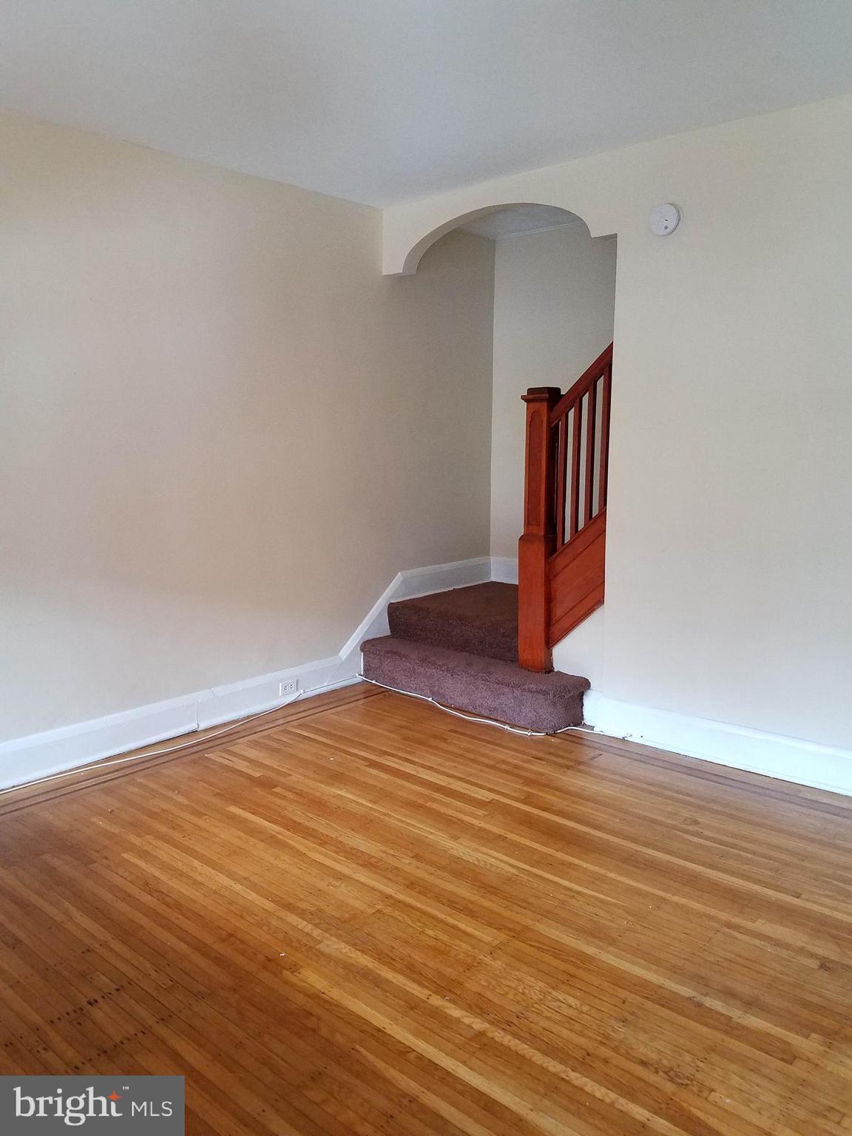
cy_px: 568
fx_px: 853
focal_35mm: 26
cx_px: 426
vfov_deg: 67.3
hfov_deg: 53.1
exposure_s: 1/24
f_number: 1.7
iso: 160
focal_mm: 4.2
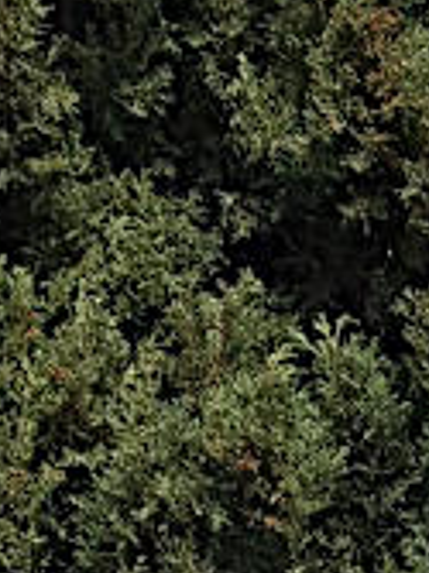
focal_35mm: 187
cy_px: 1348
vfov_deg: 9.5
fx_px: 3094
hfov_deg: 7.1
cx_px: 1270
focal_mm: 4.2
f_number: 1.7
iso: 40
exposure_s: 1/4016
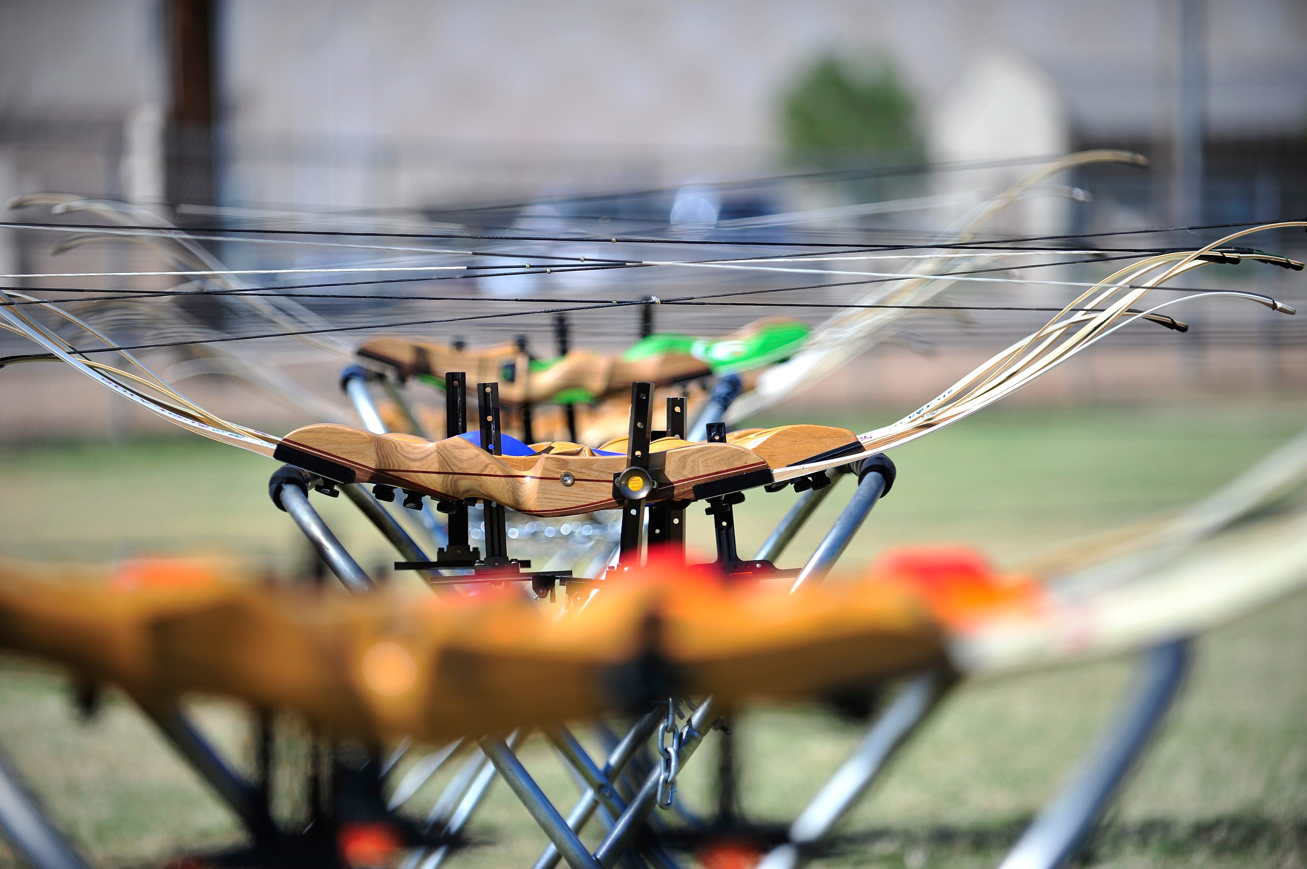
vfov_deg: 9.1
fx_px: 5442
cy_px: 434
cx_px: 654
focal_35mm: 150
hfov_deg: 13.7
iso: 100
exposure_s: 1/640
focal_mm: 150
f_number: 2.8
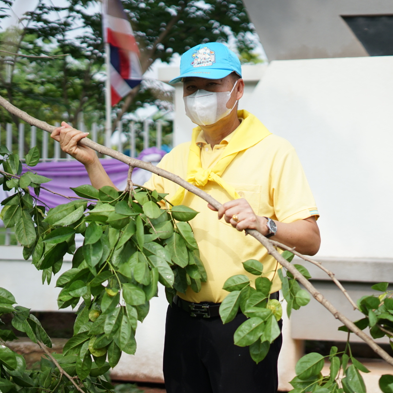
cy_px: 196
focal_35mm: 64
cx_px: 250
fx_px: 822
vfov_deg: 26.9
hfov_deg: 26.8
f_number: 1.8
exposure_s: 1/8000
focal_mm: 50
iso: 400
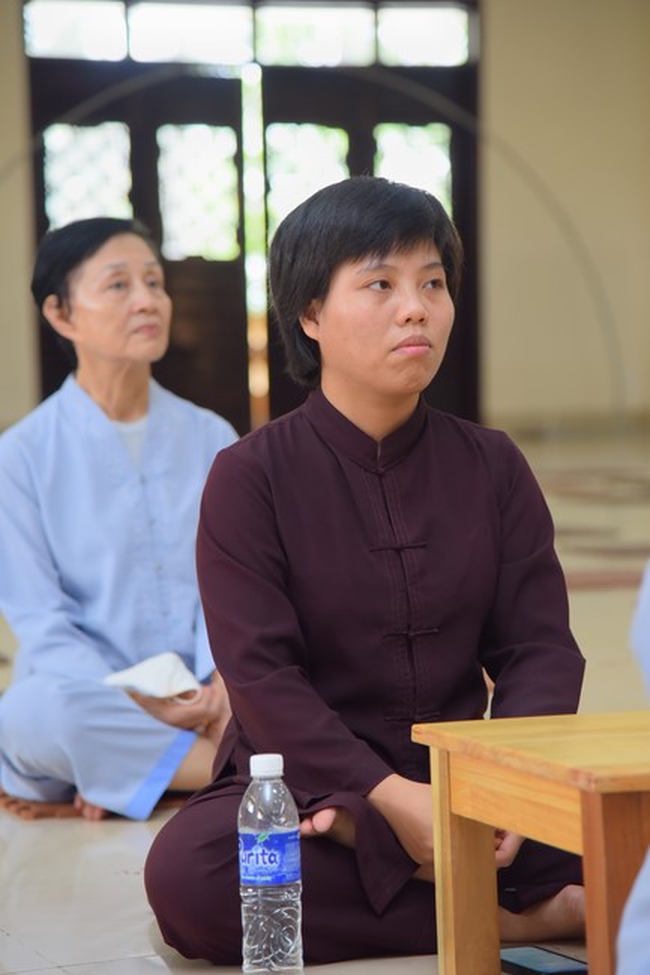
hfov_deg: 11.4
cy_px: 488
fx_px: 3251
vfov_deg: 17.1
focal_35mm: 120
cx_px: 325
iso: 1000
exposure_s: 1/100
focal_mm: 120
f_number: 4.5
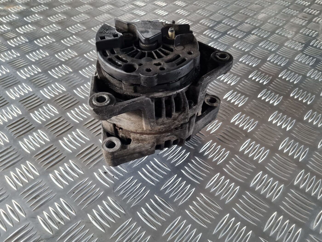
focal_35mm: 26
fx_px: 242
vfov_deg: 53.1
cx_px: 161
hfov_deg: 67.3
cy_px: 121
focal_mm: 5.4
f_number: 1.8
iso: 200
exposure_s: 1/50
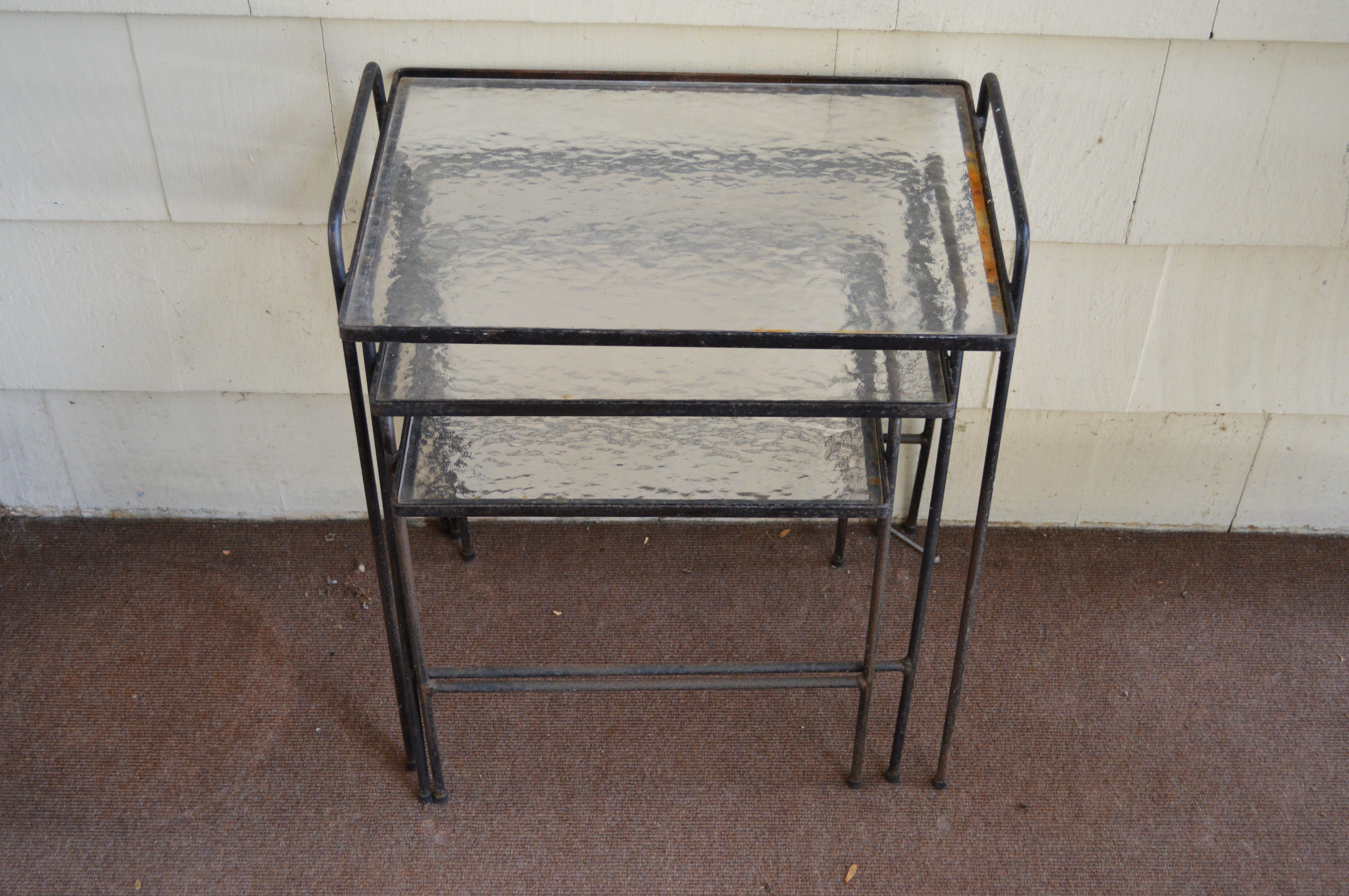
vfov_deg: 29.8
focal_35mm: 45
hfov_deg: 43.6
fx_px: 1685
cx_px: 674
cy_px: 448
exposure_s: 1/60
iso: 1100
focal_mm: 30
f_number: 4.5
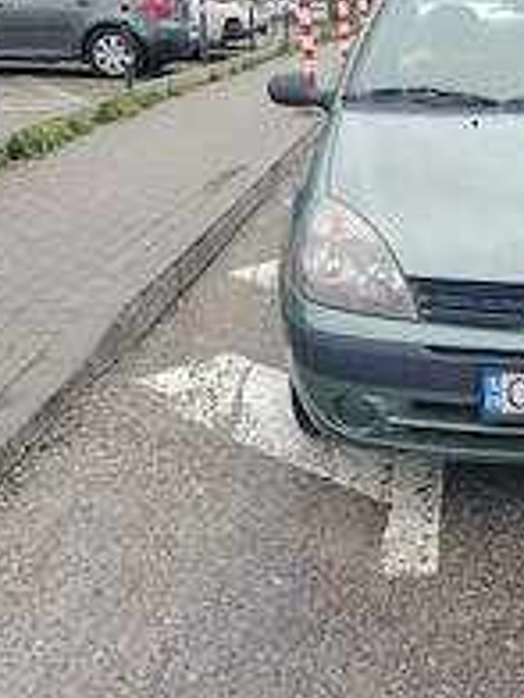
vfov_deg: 38.5
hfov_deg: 28.4
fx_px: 989
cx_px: 481
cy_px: 242
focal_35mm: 49
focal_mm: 5.25
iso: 238
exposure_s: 1/900
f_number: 1.75
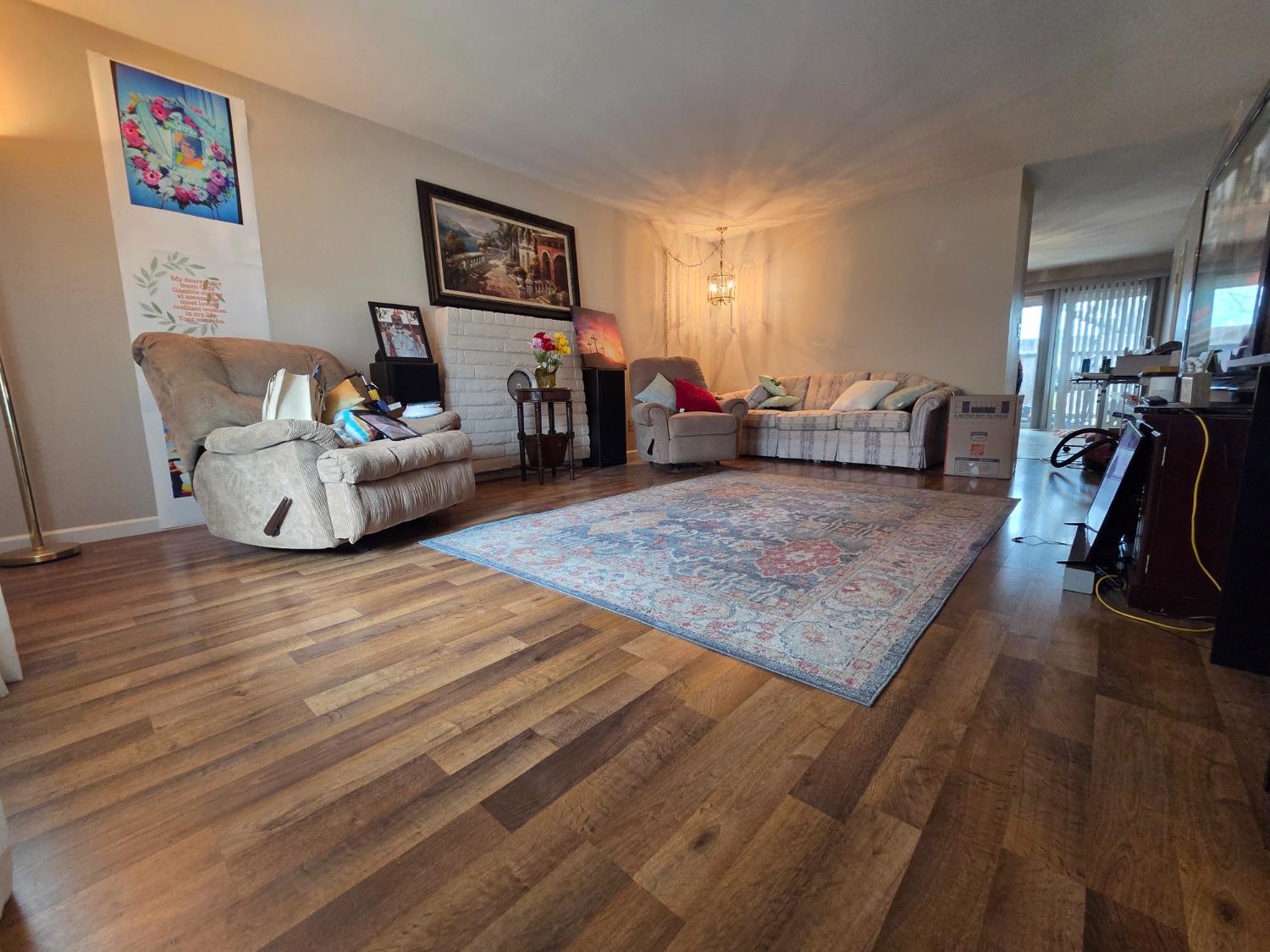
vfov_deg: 89.9
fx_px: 477
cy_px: 476
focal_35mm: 13
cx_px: 635
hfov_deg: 106.2
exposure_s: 1/60
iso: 400
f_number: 2.2
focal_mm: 2.2
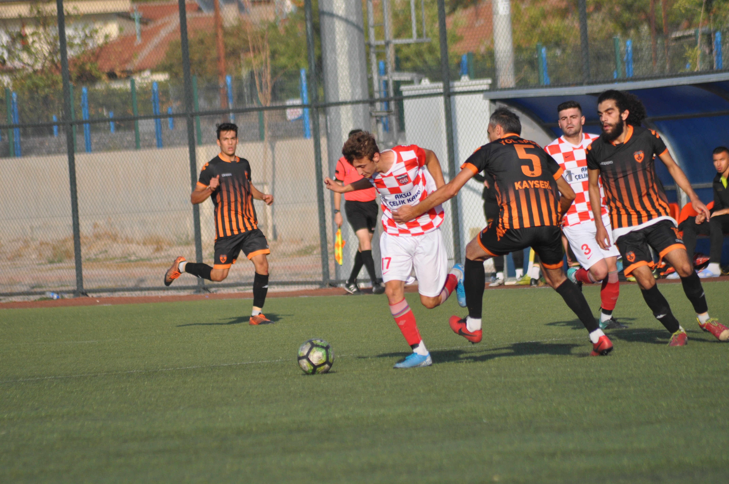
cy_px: 242
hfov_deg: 4.6
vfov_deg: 3.0
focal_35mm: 450
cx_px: 364
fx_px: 9101
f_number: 5.6
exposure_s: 1/1600
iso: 400
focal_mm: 300
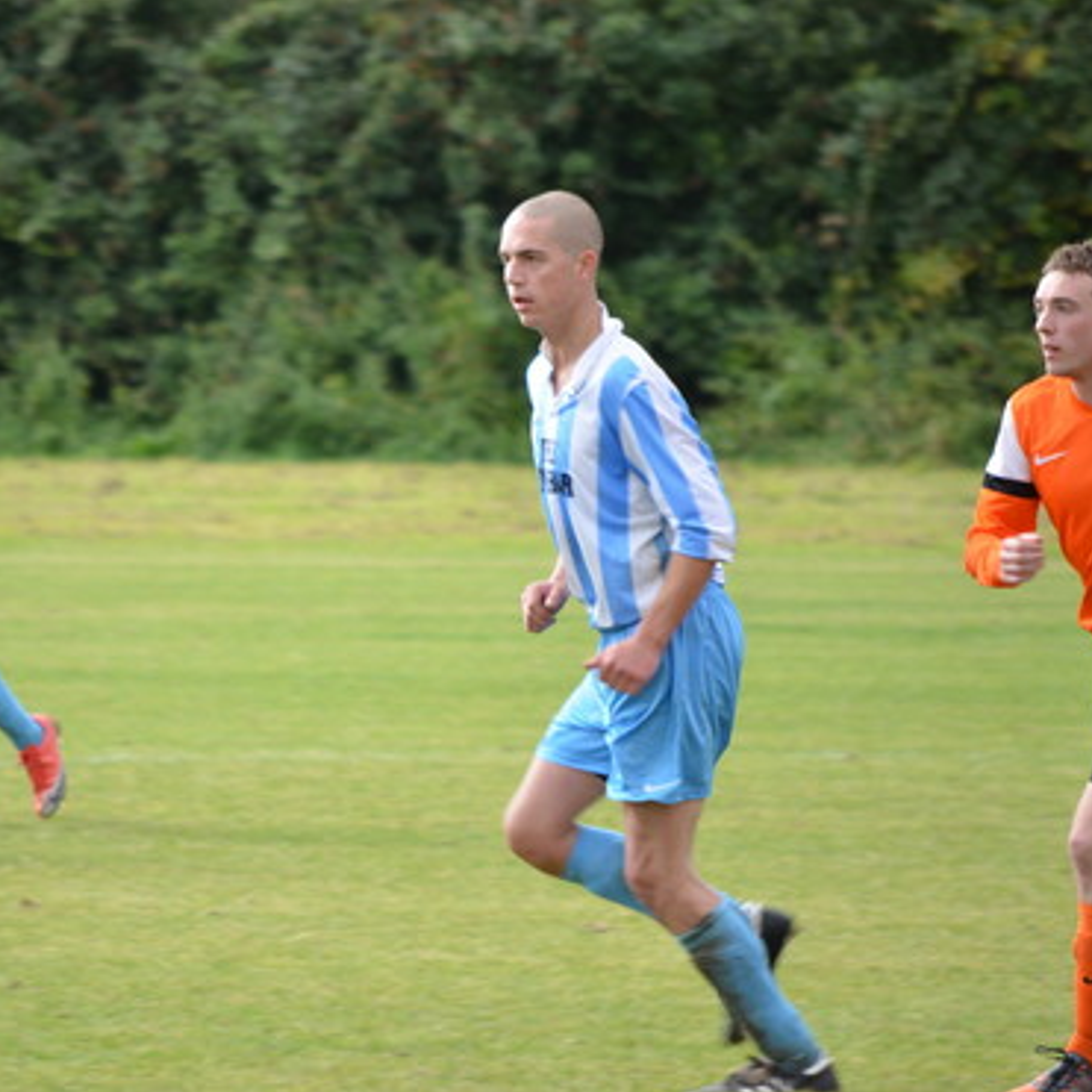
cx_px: 355
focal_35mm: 387
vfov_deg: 4.5
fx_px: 13812
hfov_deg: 4.5
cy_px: 547
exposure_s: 1/160
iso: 100
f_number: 5.6
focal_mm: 200
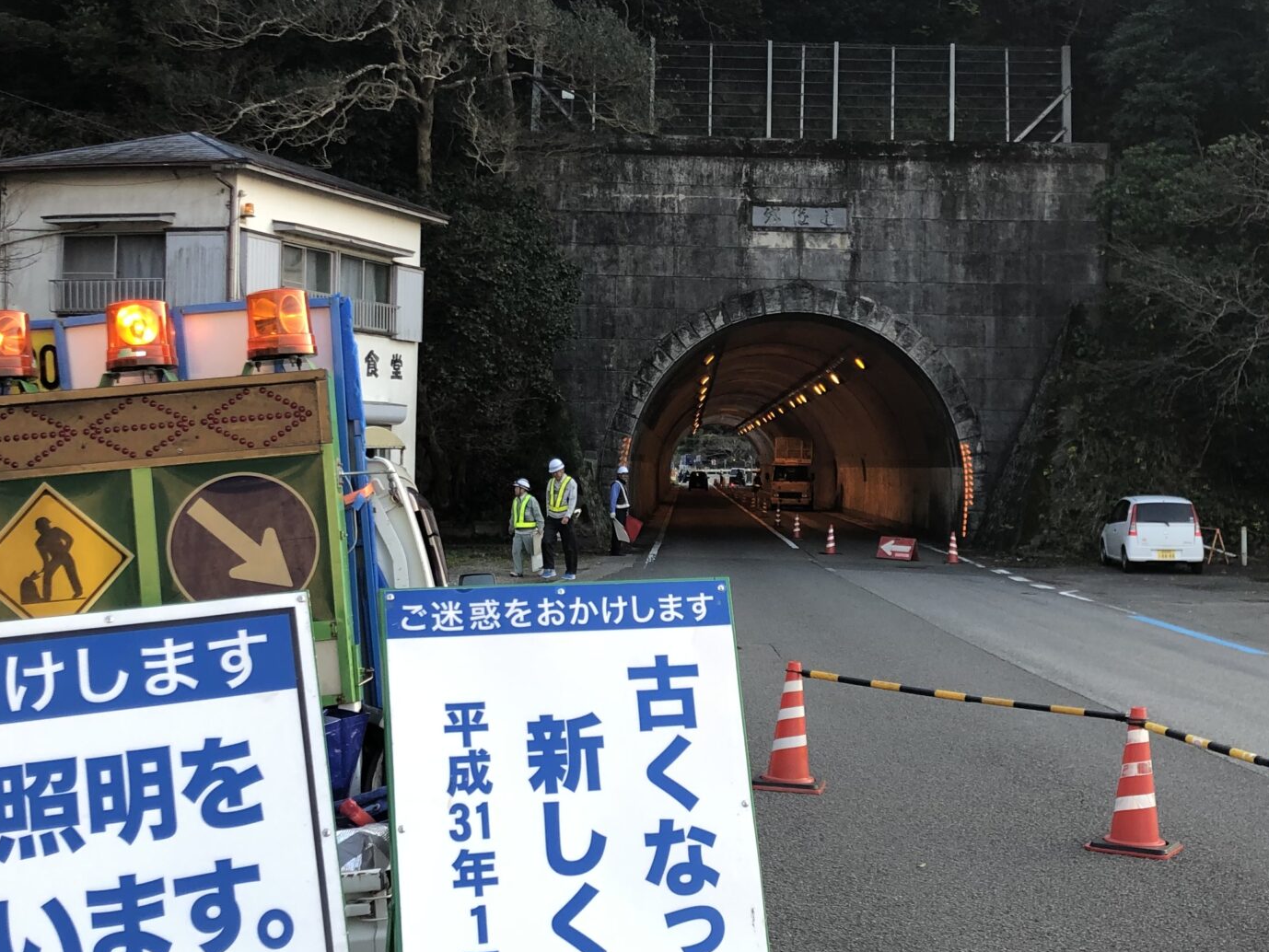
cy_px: 454
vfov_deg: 28.0
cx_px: 737
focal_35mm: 52
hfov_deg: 36.7
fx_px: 1907
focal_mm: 4
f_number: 1.8
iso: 25
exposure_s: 1/117
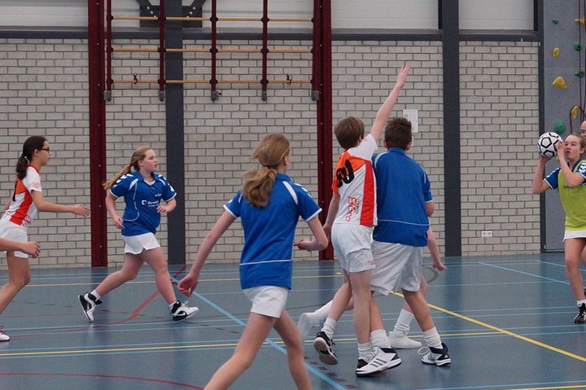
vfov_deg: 21.2
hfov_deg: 31.4
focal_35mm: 64
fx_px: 1041
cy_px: 228
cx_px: 279
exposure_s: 1/250
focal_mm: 30
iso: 1250
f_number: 3.5
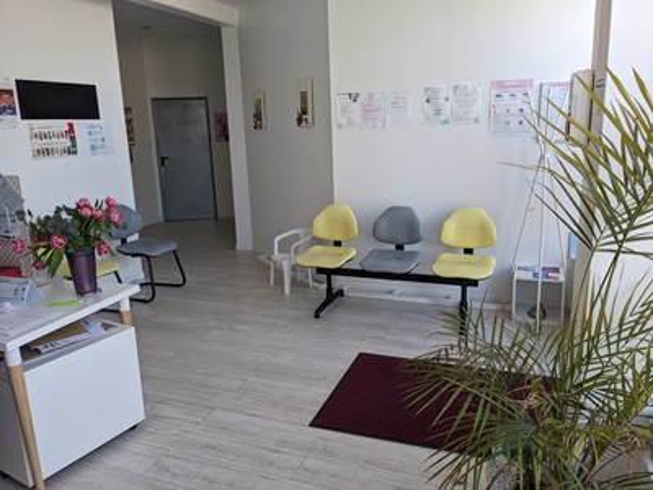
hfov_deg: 65.3
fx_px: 509
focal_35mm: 27
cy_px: 245
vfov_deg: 51.4
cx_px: 326
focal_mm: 4.38
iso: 61
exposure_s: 1/130
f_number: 1.73
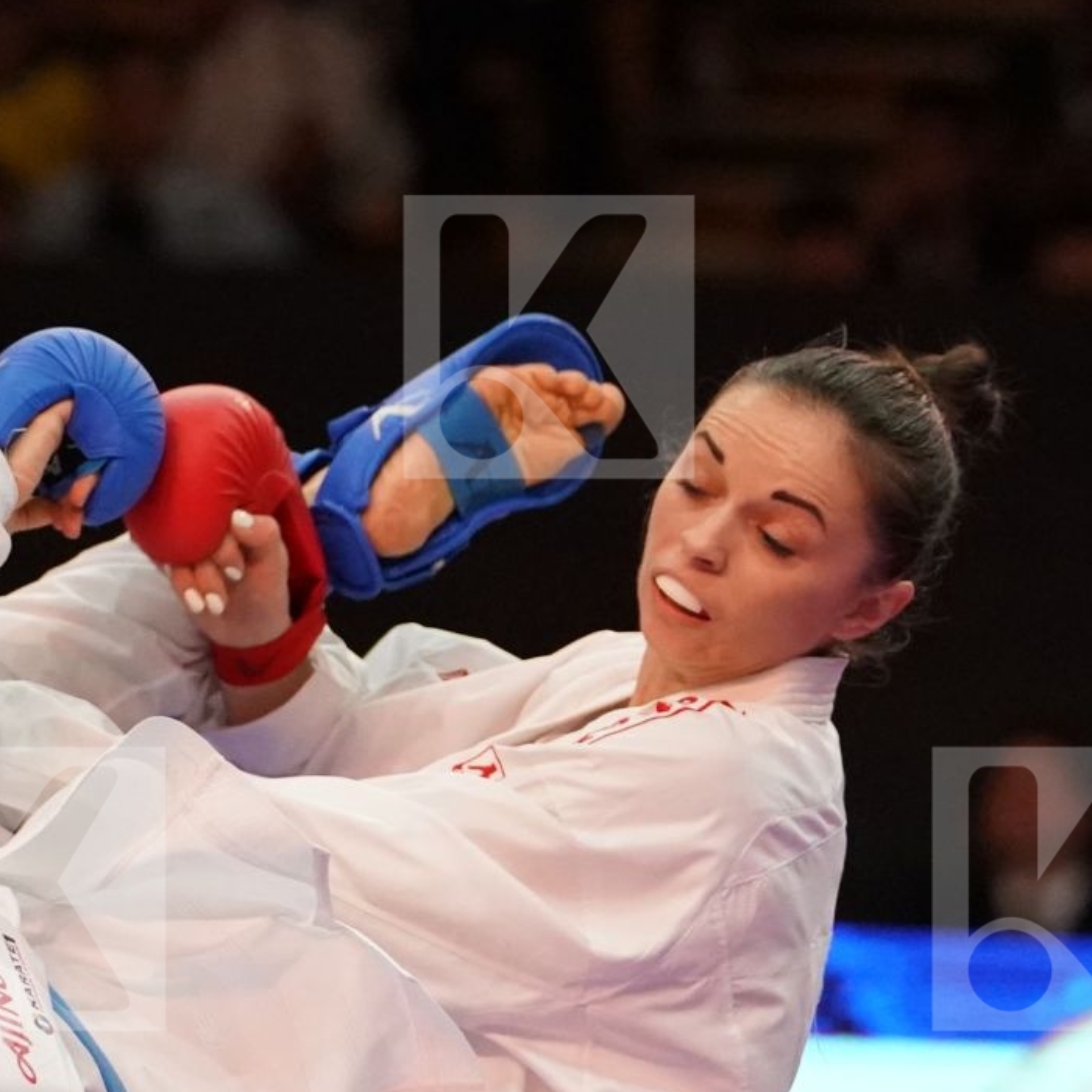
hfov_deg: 4.4
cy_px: 889
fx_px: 14276
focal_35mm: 400
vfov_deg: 4.4
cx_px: 549
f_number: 2.8
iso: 6400
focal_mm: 122
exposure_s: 1/1000
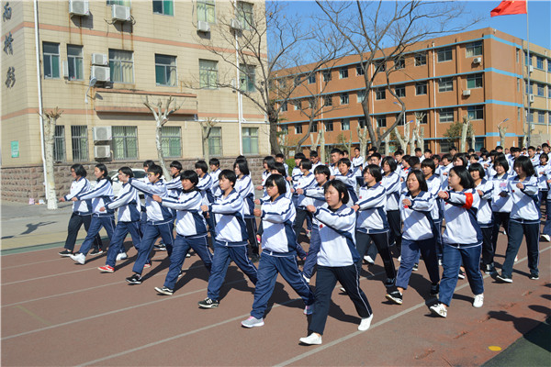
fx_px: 505
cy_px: 184
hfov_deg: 57.2
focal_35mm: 33
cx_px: 276
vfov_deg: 40.0
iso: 100
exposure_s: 1/320
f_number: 9
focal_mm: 22
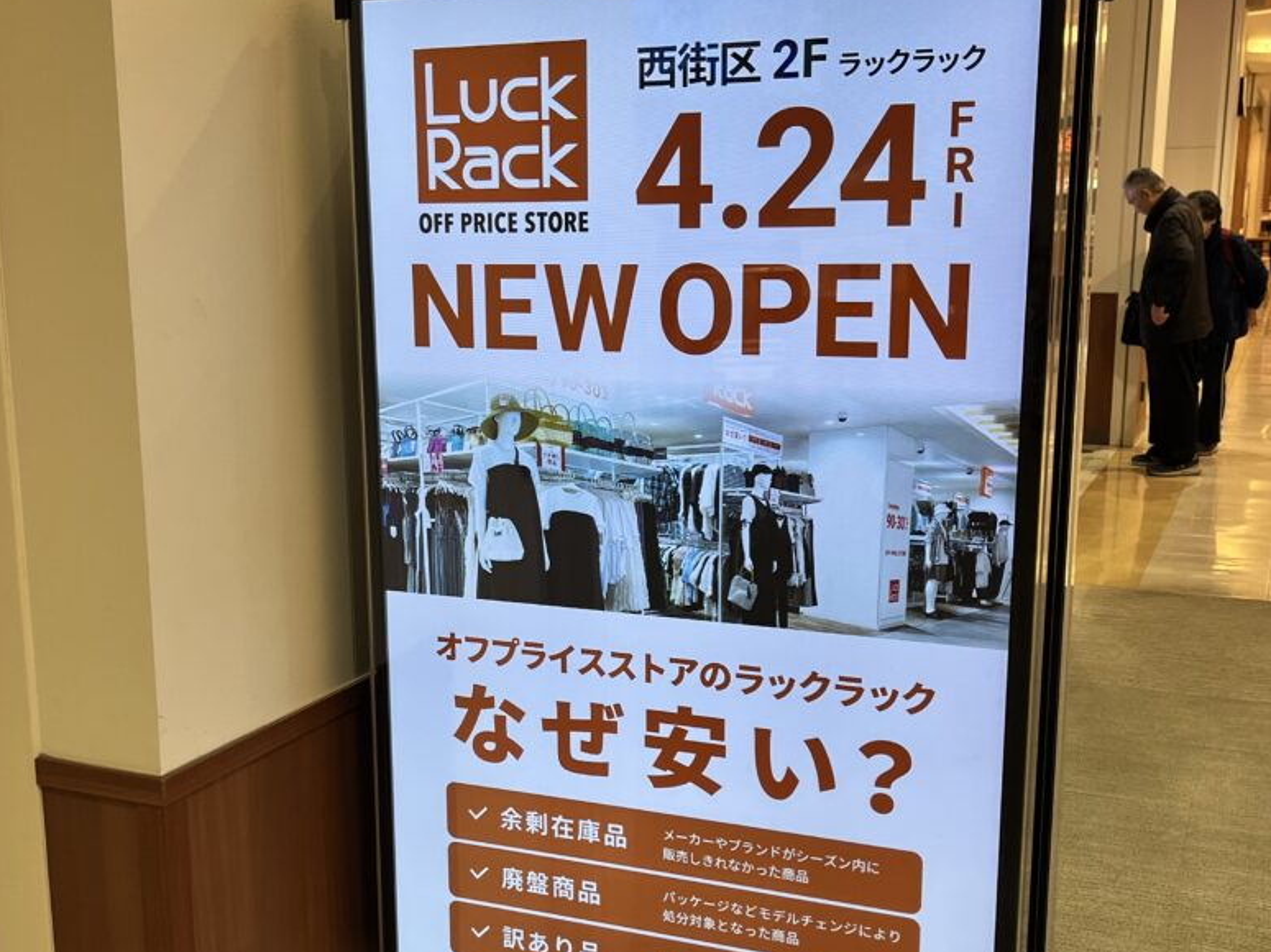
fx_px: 1578
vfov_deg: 33.5
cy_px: 556
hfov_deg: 43.7
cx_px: 535
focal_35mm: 43
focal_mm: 5.1
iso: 80
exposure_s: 1/120
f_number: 1.6
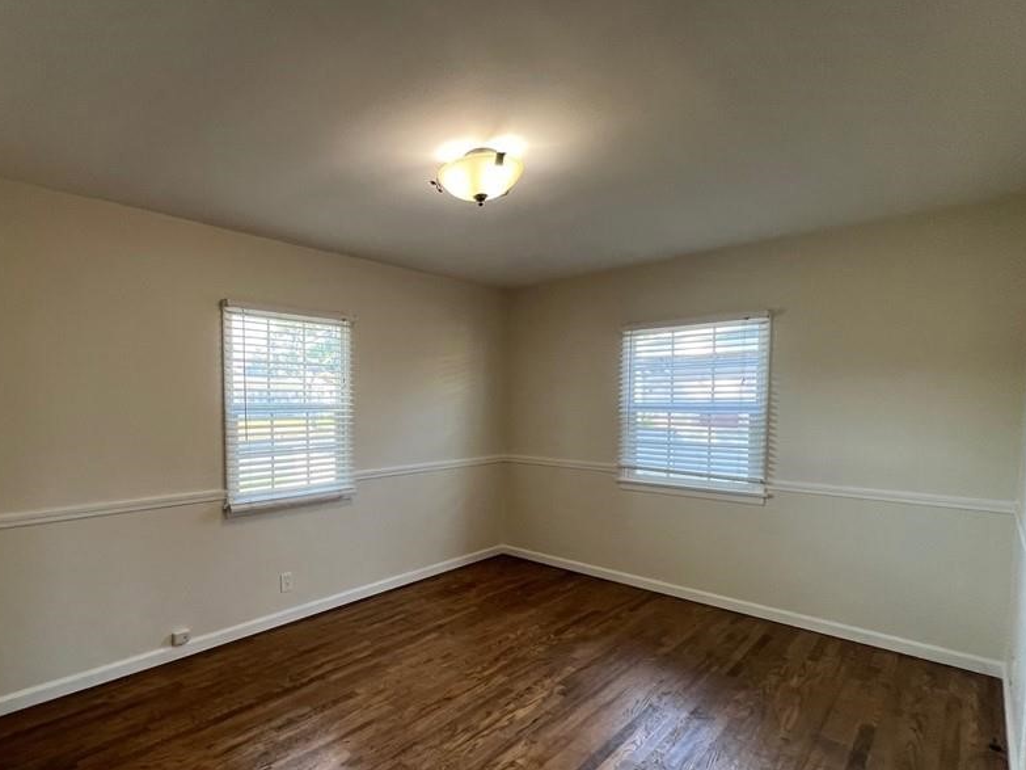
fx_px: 504
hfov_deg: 89.1
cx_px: 381
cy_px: 436
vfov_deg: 74.4
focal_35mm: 17
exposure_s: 1/120
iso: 100
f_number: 1.8
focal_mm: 1.57
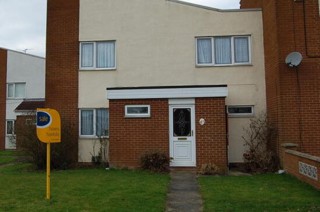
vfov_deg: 36.7
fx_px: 320
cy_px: 95
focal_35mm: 36
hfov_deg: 53.0
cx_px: 135
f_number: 7.1
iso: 200
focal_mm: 20
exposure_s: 1/200
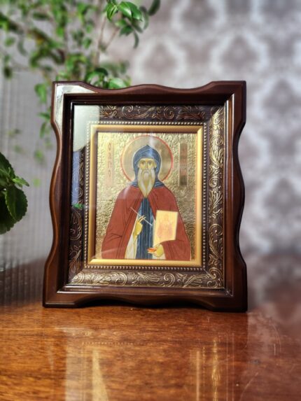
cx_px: 150
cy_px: 200
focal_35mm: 23
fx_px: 267
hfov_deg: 58.9
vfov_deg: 73.9
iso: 320
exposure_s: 1/100
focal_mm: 5.4
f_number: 1.8
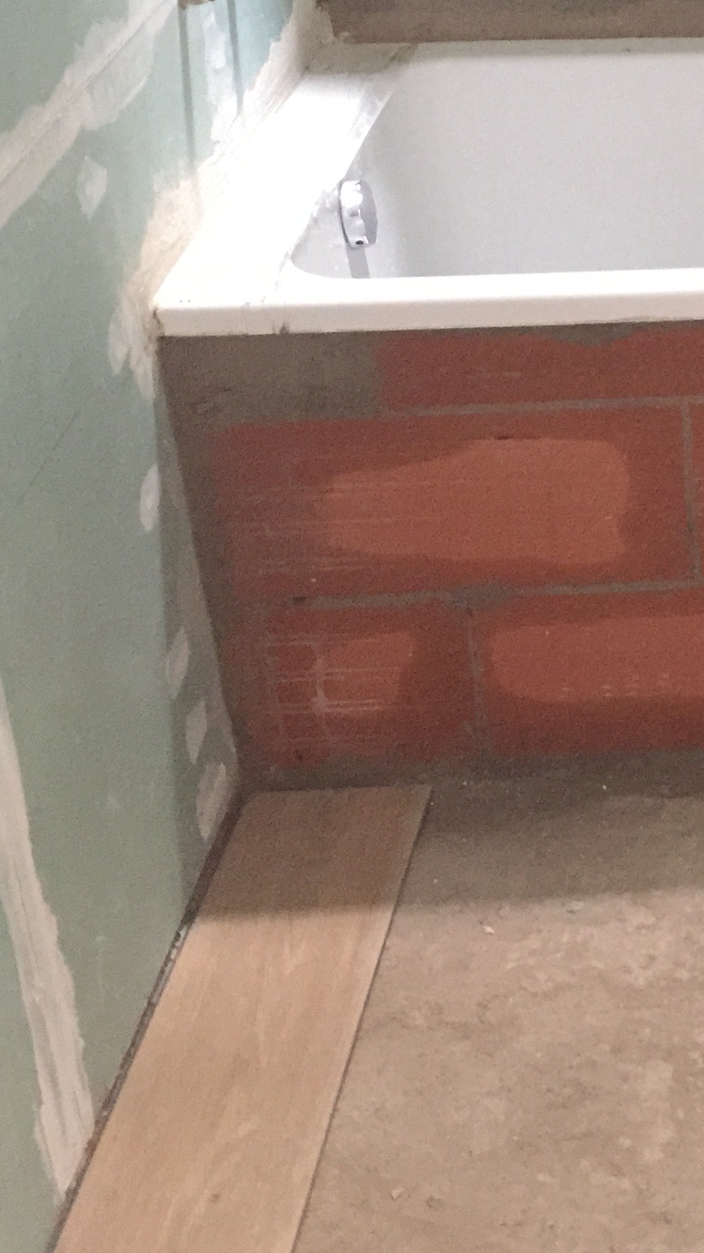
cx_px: 1075
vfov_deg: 30.5
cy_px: 330
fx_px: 2257
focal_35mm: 68
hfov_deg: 16.1
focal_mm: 4.15
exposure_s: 1/8
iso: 200
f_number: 2.2
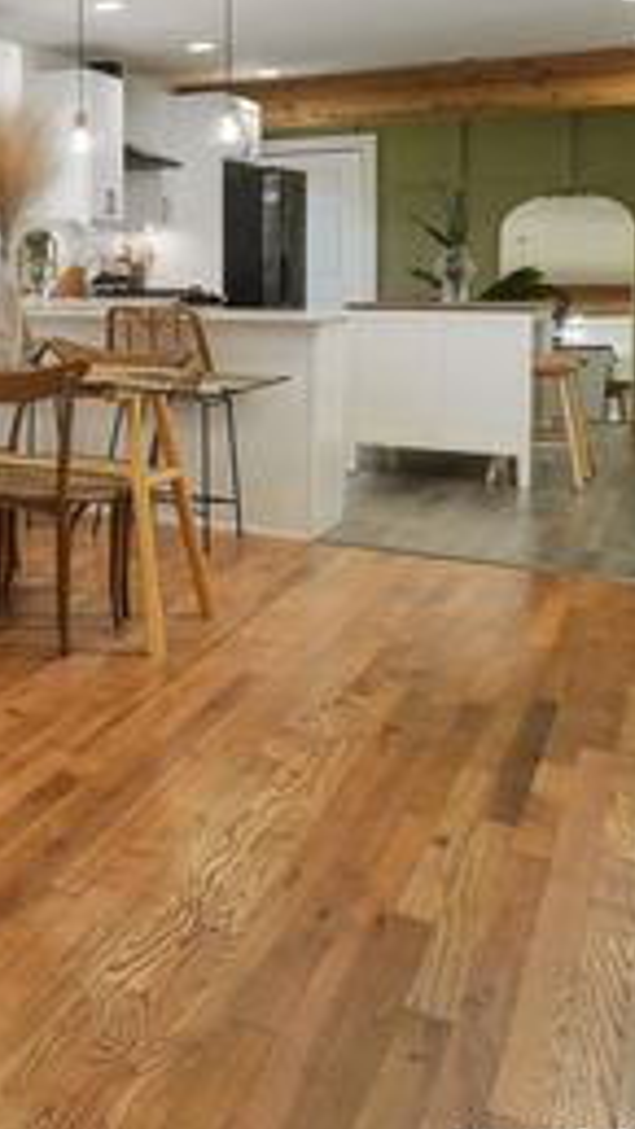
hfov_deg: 19.3
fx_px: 1168
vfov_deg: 49.7
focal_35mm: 39
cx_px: -604
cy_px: 291
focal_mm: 10
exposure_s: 1/50
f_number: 7.1
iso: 400
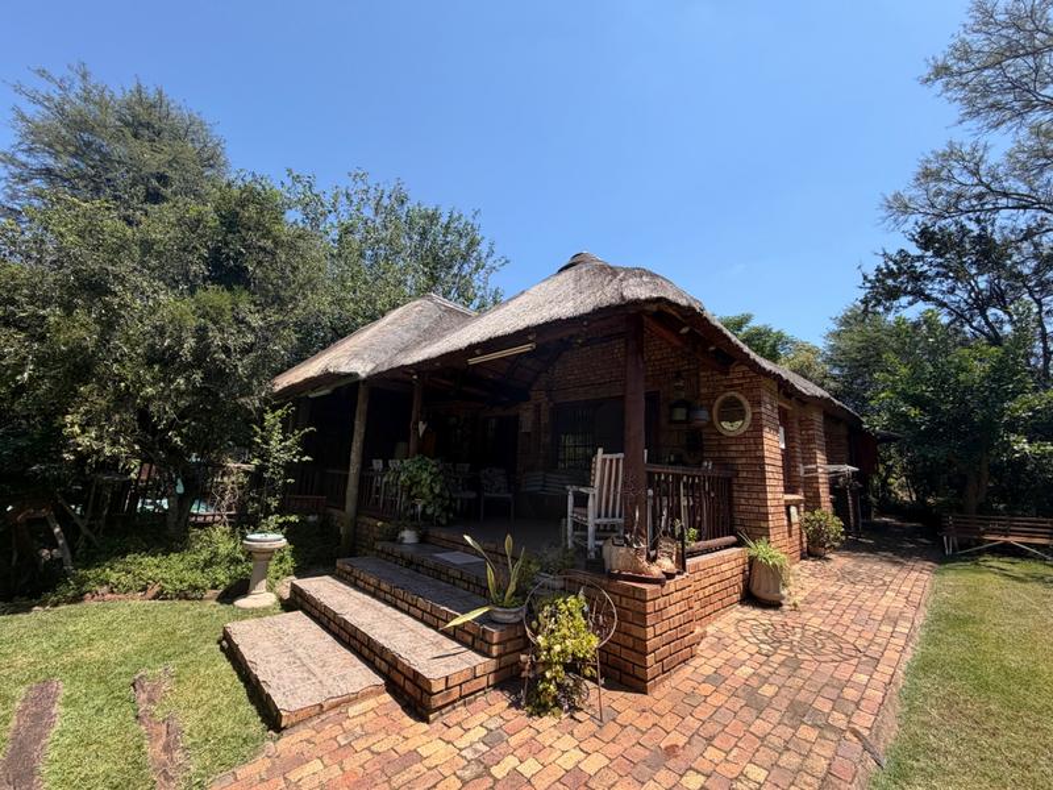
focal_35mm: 14
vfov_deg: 85.7
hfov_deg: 102.1
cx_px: 526
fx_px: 426
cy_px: 395
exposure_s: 1/770
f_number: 2.2
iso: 40
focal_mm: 2.22
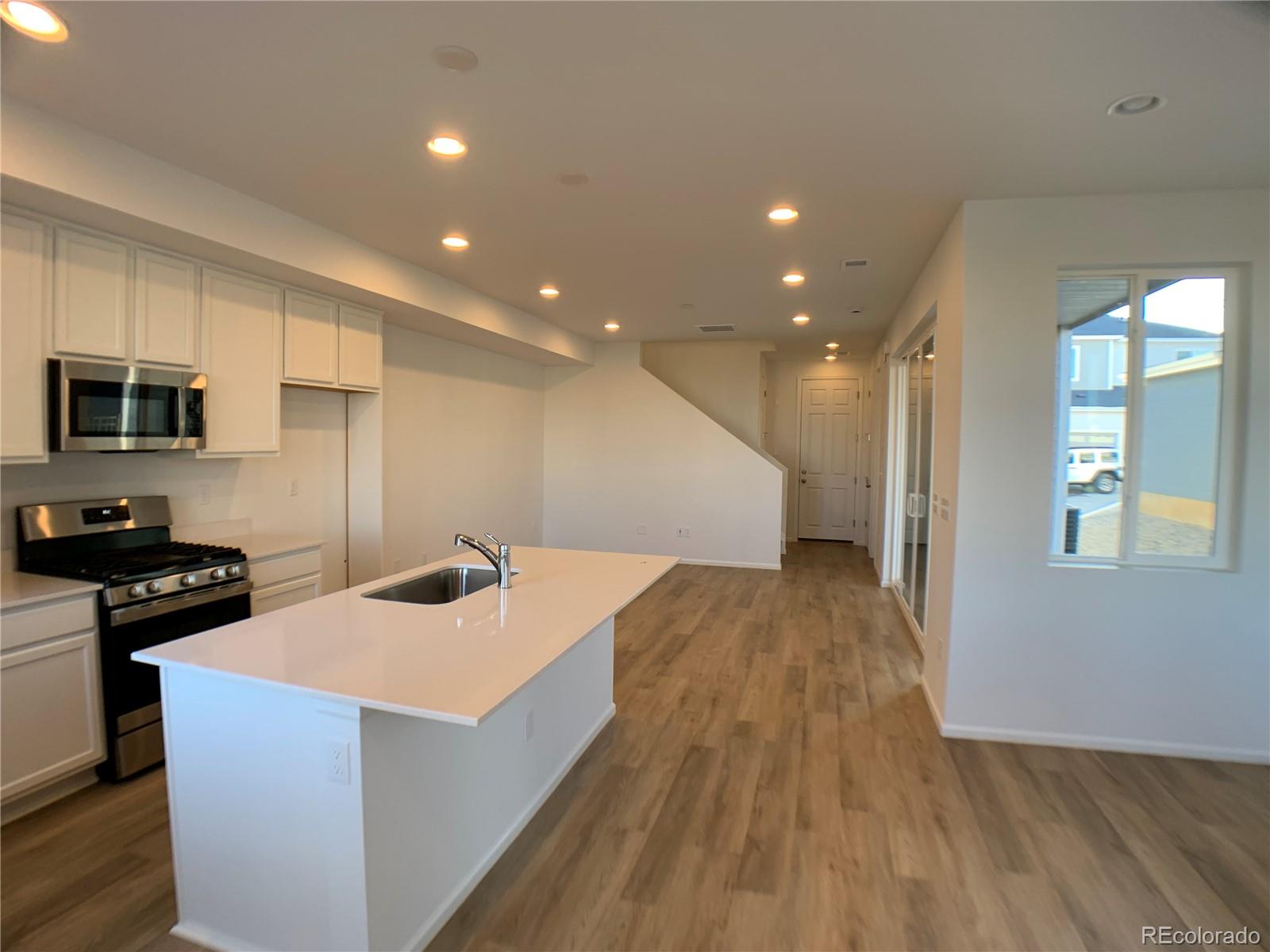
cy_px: 476
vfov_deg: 53.1
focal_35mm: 26
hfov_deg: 67.3
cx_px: 635
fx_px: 954
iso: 100
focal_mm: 4.25
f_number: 1.8
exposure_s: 1/104
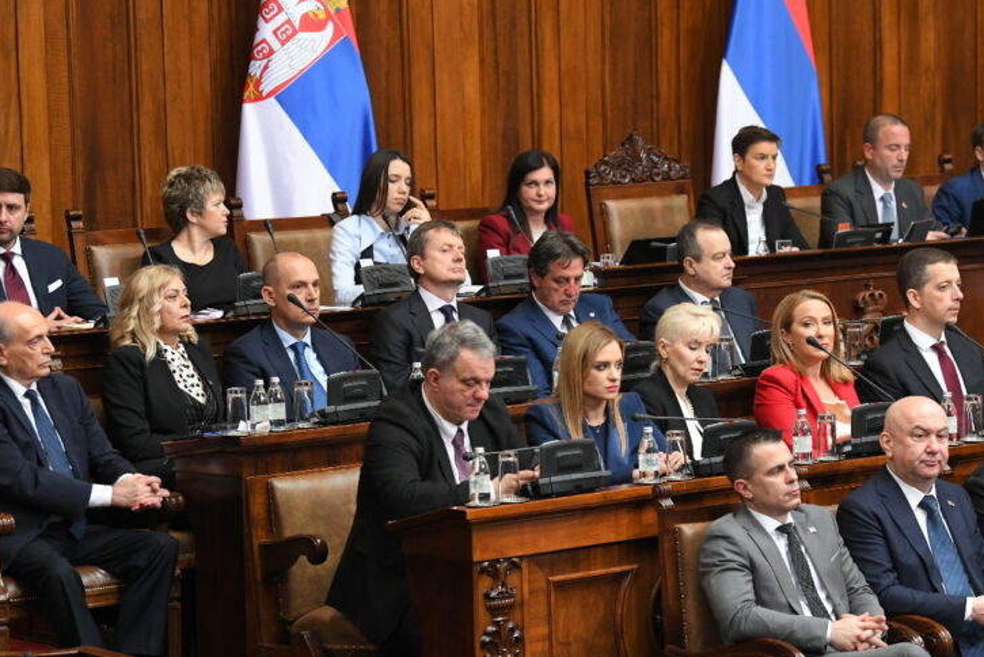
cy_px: 369
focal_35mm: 144
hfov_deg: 14.2
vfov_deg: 9.5
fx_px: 3937
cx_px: 624
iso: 3200
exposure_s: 1/320
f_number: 4
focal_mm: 102
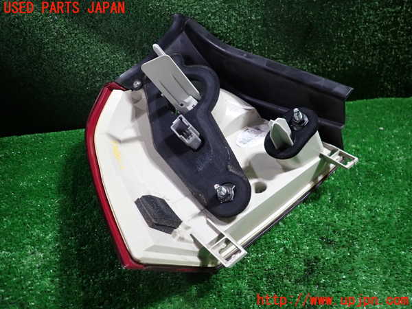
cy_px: 154
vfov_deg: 54.9
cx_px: 206
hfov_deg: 69.4
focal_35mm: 25
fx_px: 298
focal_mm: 4.5
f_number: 2
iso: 200
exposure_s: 1/30
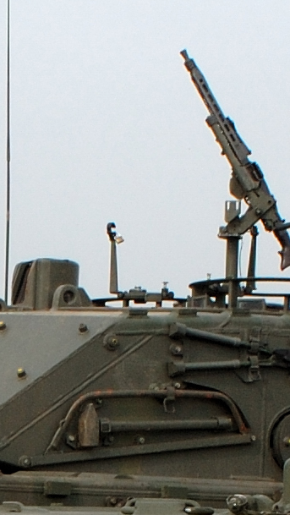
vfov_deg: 13.4
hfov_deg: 7.7
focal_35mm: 155
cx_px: -147
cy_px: 655
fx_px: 2117
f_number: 14
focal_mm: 20
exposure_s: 1/125
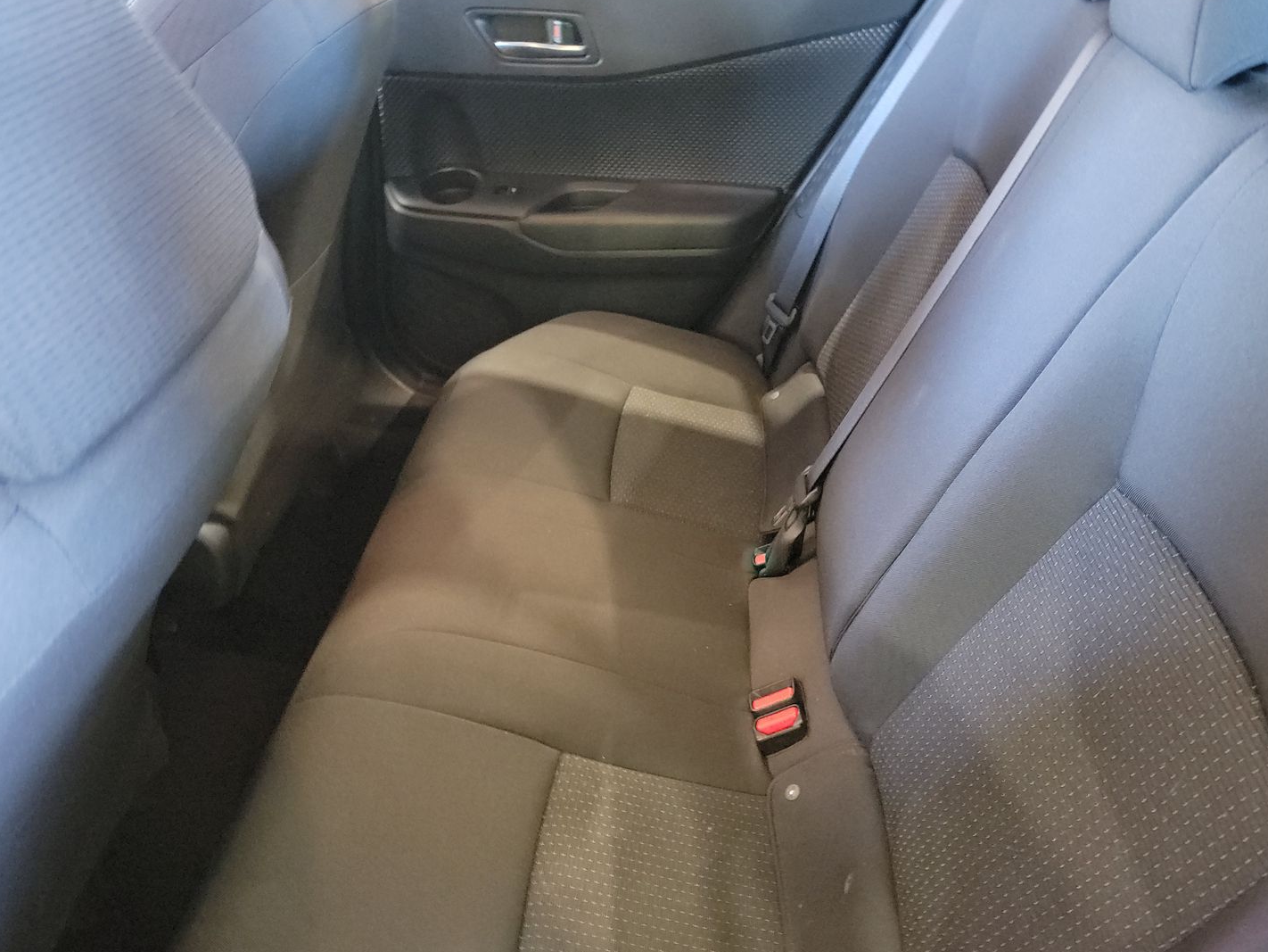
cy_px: 523
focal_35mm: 27
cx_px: 651
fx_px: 989
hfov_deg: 65.3
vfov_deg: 51.3
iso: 2868
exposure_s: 1/12
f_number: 1.8
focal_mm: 6.7
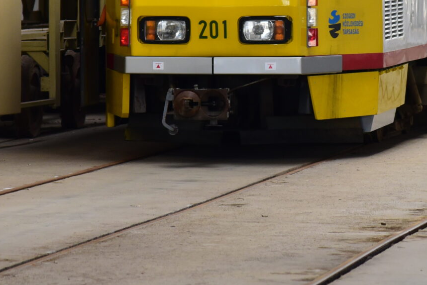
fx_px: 3963
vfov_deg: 4.1
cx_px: 274
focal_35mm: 334
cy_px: -80
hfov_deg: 6.2
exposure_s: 1/160
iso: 1250
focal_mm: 112
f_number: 4
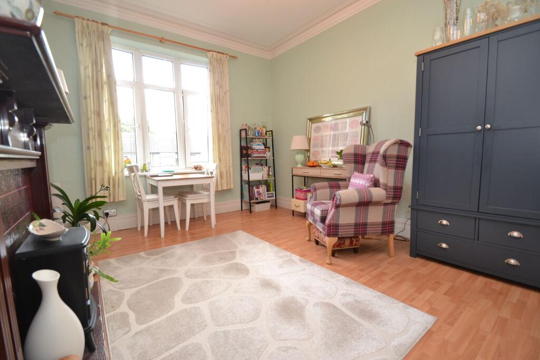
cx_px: 270
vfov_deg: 77.3
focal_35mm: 15
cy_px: 180
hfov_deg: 100.4
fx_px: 225
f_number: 4
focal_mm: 10
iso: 400
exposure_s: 1/60
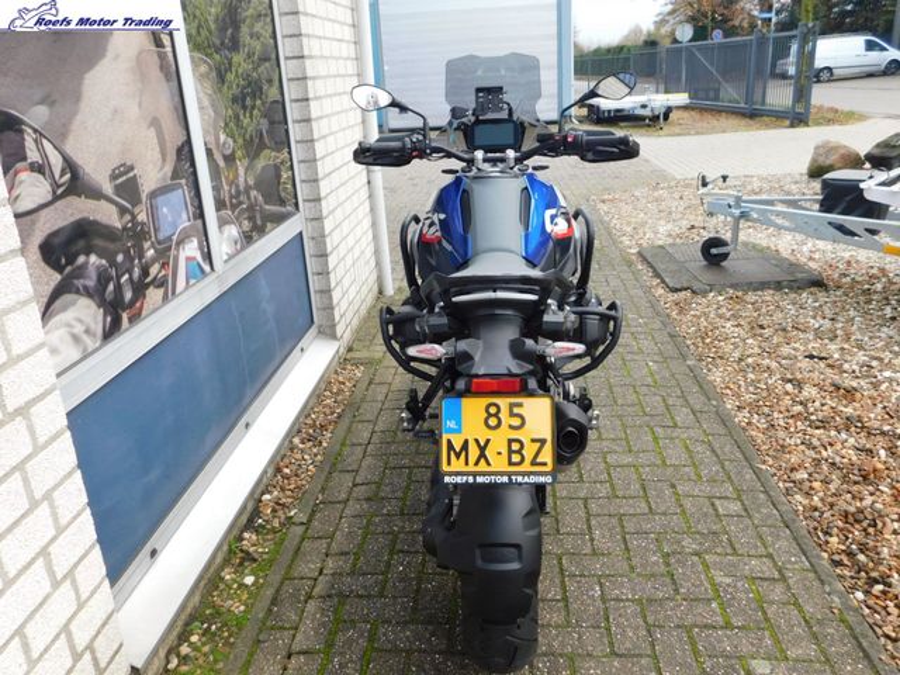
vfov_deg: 49.7
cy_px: 338
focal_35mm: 28
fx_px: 728
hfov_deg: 63.4
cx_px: 450
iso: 125
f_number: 3.2
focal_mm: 4.9
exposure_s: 1/125
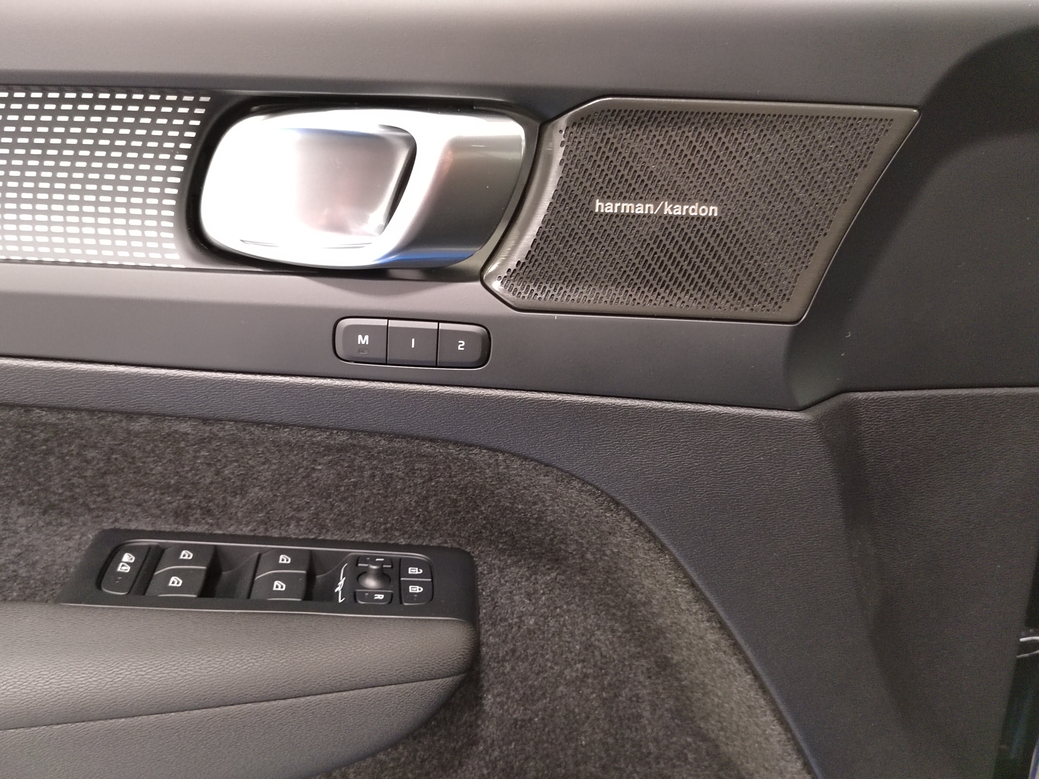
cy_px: 390
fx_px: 900
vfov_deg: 46.8
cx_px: 520
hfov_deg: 60.0
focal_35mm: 30
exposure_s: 1/33.3
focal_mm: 5.52
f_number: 1.9
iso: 4120
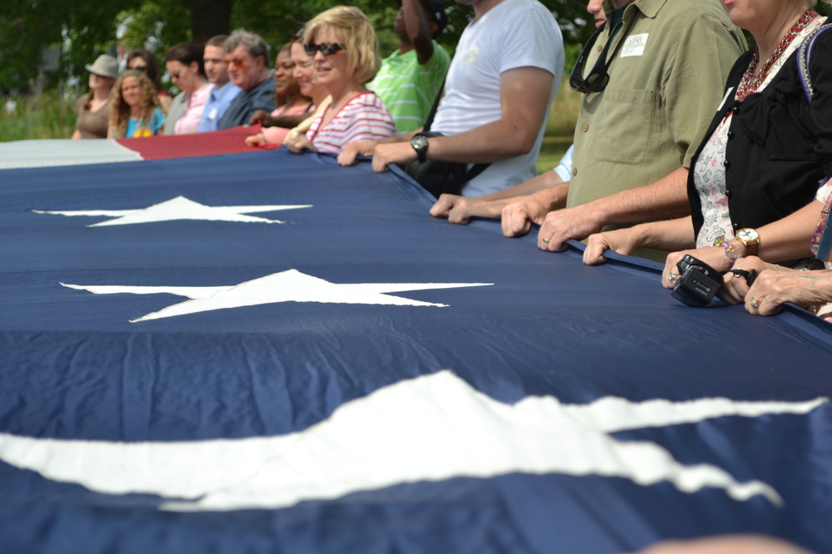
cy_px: 277
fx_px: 1907
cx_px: 416
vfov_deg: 16.6
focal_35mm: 82
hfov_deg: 24.6
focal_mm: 55
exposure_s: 1/160
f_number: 6.3
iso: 100
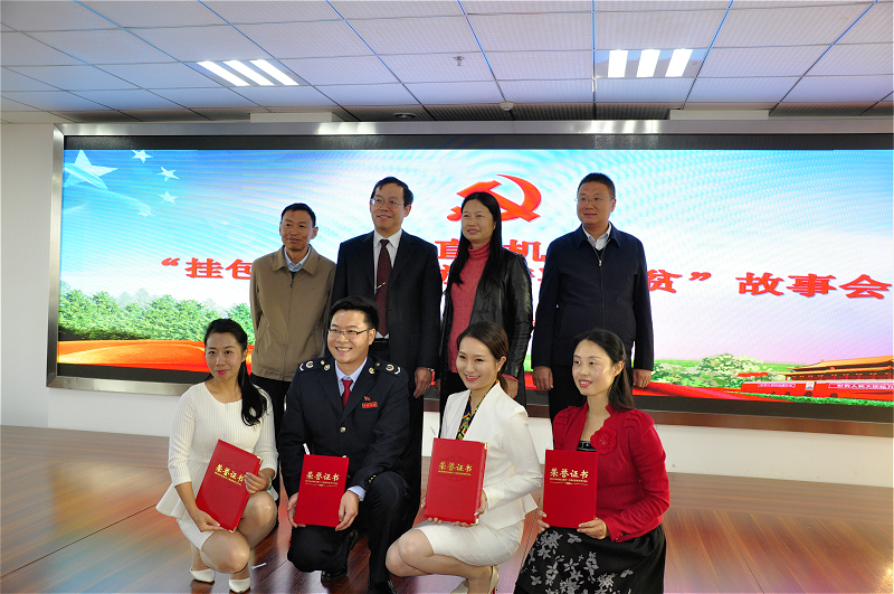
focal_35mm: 33
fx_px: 818
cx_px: 447
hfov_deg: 57.3
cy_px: 297
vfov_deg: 39.9
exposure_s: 1/60
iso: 500
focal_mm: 22
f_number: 4.5
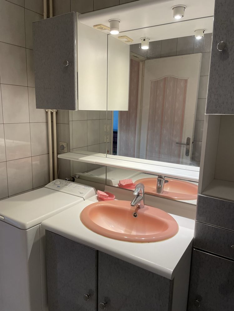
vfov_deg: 67.3
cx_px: 117
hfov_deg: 53.1
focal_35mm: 26
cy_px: 156
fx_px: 234
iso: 100
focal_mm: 4.2
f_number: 1.6
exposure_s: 1/100
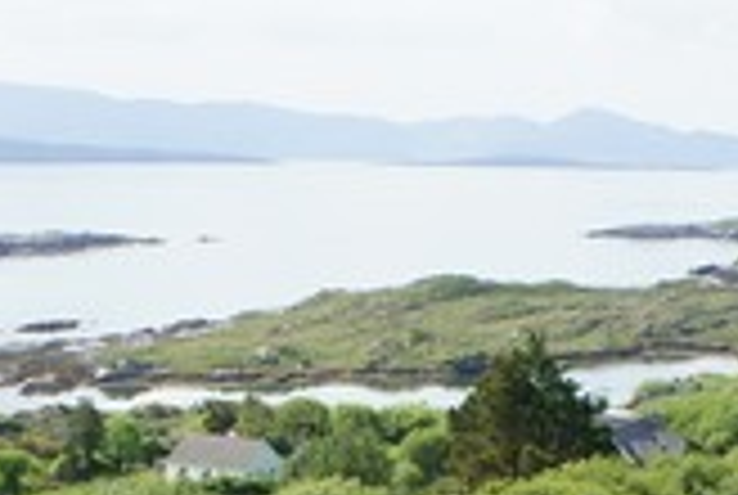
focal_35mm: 105
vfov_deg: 12.8
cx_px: 423
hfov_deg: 19.4
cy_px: 576
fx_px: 2156
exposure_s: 1/125
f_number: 11
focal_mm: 18
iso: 200
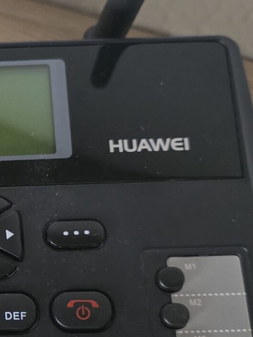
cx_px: -82
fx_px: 818
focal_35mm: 84
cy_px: 232
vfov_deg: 23.2
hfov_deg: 16.5
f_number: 1.7
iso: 1000
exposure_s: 1/120
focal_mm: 6.3
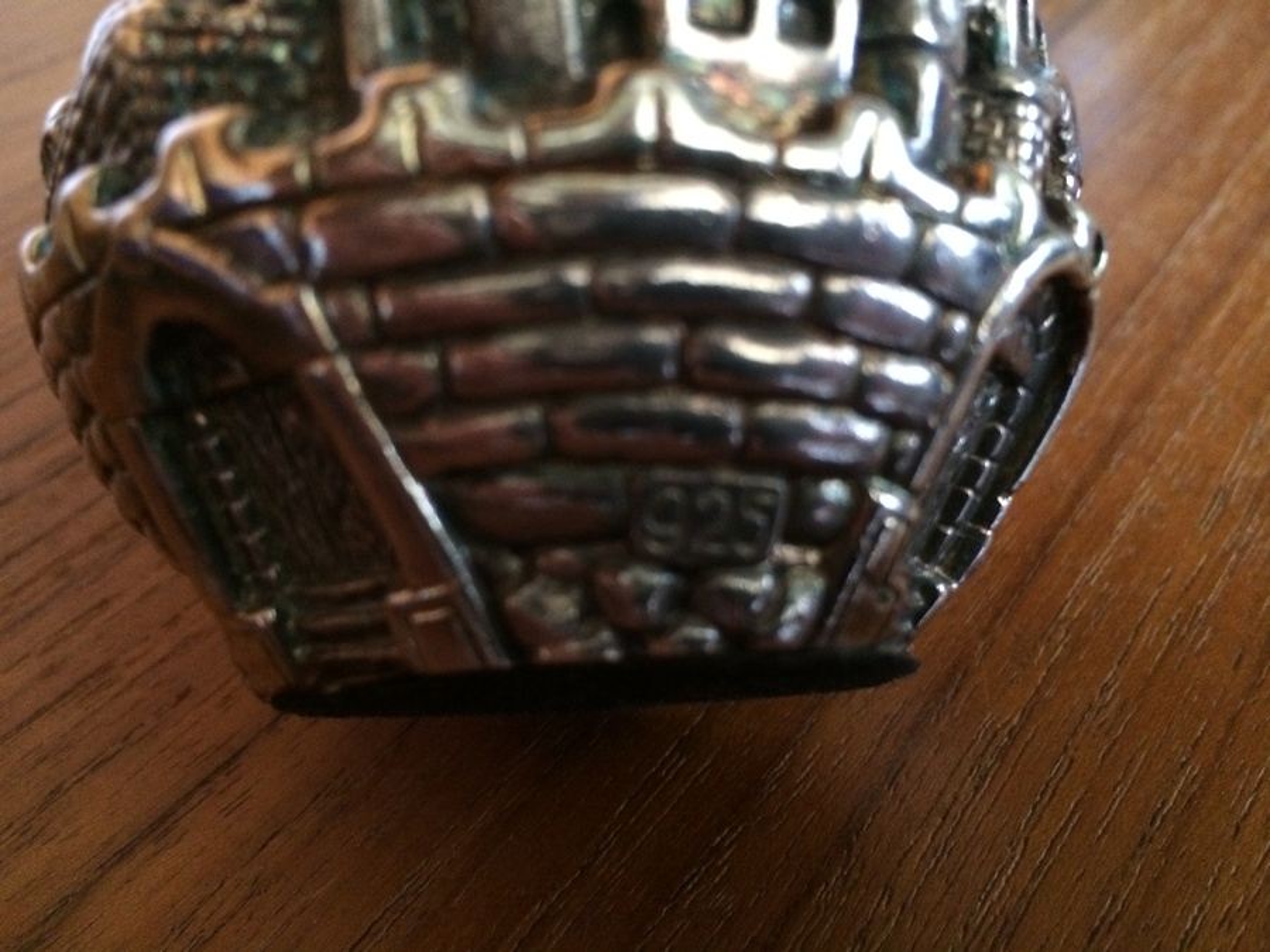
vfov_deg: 46.8
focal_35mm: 30
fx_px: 1101
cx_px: 635
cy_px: 476
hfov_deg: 60.0
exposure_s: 1/15
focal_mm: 4.12
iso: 400
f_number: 2.2
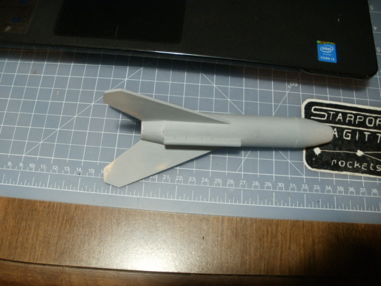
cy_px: 143
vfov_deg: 39.7
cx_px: 190
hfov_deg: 51.4
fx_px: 396
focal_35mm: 36
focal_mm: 6.3
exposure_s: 1/8
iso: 200
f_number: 3.5
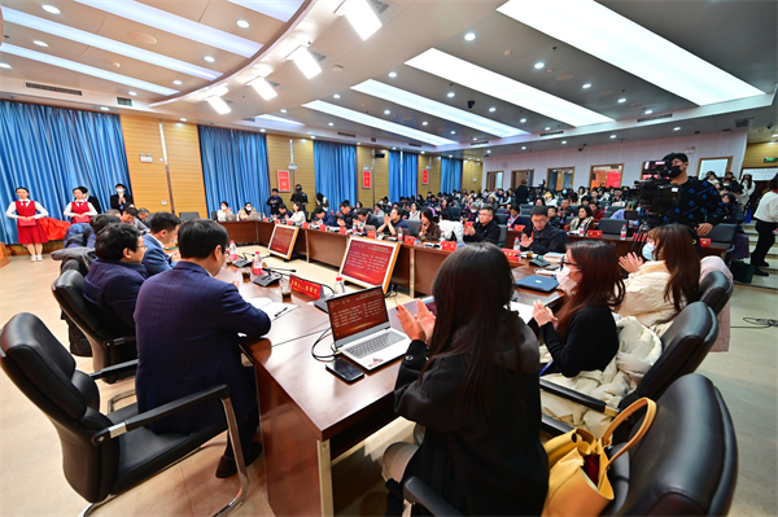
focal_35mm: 14
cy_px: 258
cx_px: 389
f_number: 4.5
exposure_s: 1/125
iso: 1000
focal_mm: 14
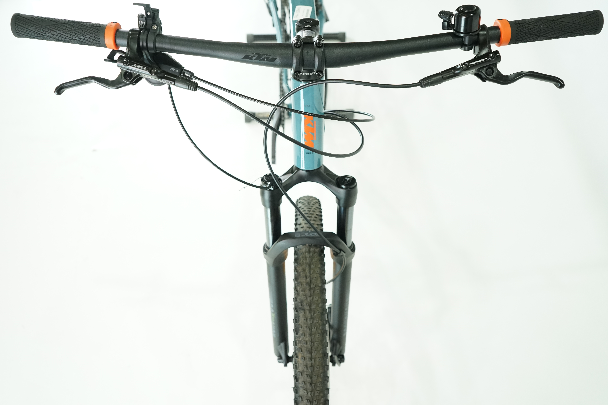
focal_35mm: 31
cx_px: 304
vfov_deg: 42.3
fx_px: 524
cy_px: 202
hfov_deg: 60.3
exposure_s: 1/200
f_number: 5
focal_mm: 31
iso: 2500
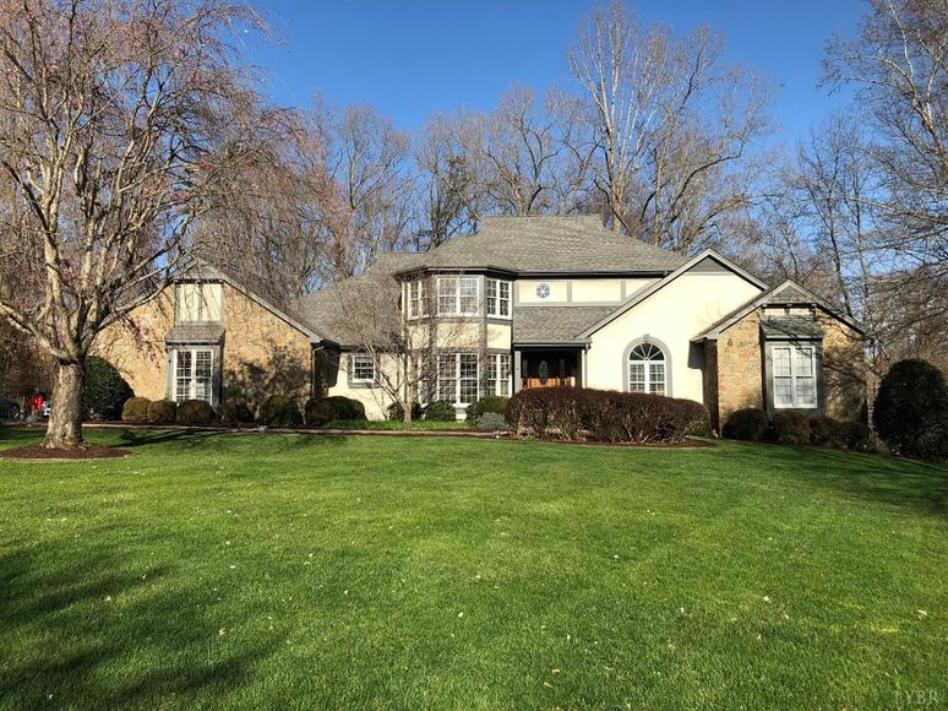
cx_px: 474
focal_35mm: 28
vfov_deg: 49.7
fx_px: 767
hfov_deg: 63.5
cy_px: 356
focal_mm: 3.99
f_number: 1.8
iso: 20
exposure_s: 1/1715
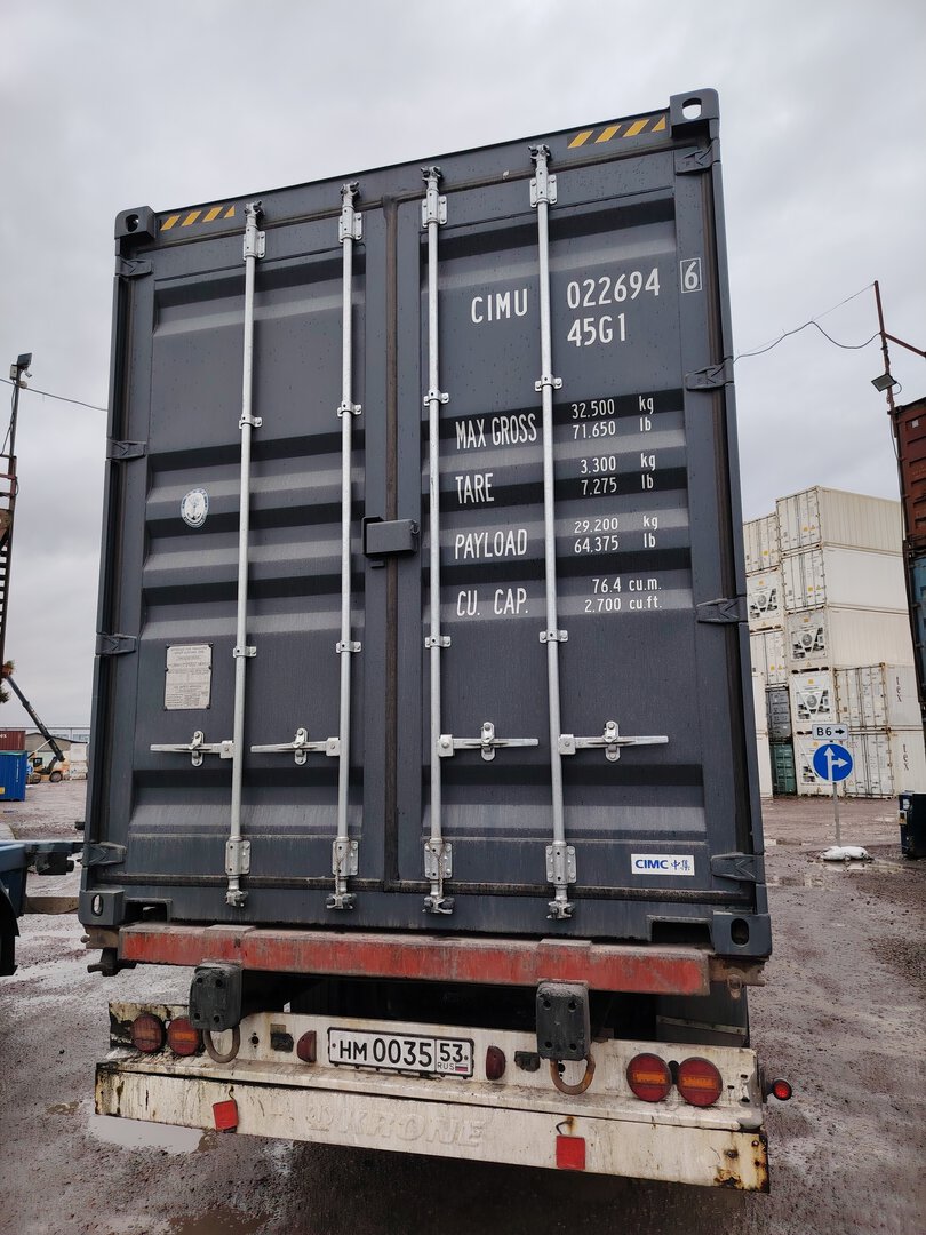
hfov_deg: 56.8
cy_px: 618
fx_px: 856
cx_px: 463
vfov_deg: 71.6
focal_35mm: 24
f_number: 1.75
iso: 100
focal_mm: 5.25
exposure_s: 1/130
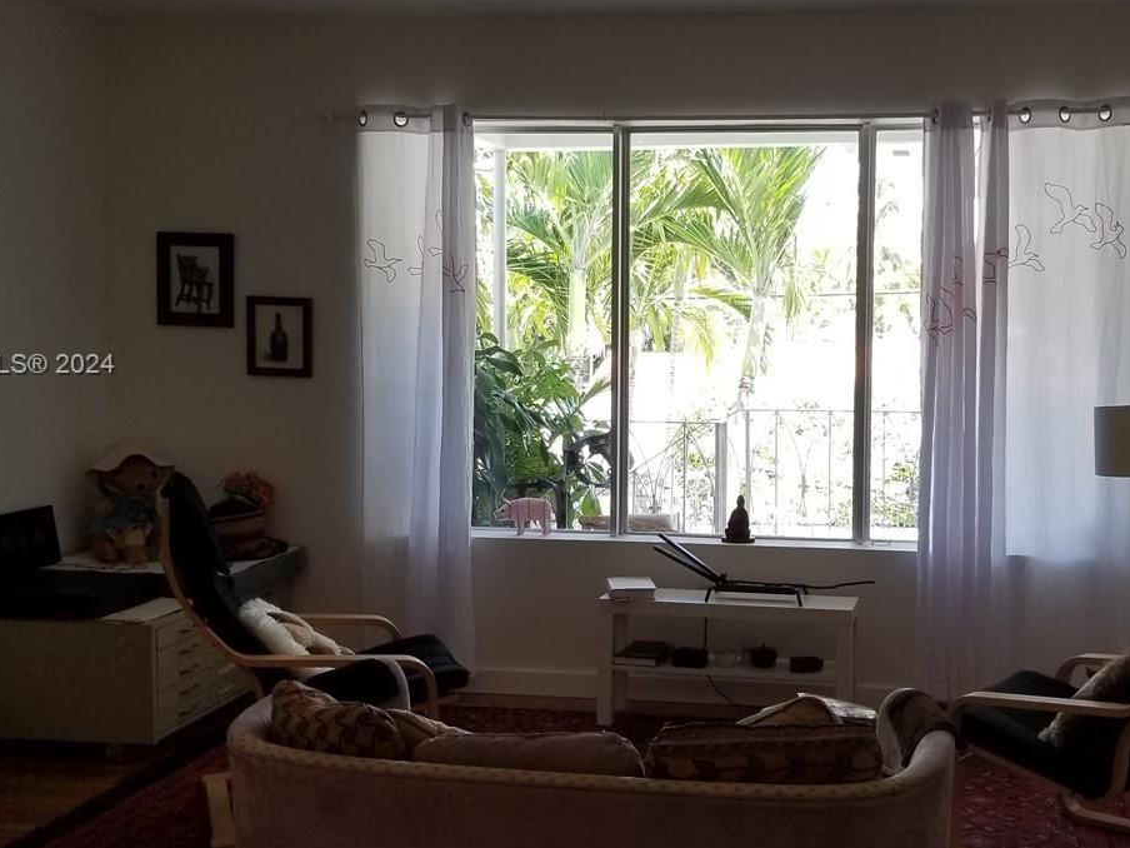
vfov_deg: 31.5
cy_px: 366
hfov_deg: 40.9
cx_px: 715
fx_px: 1502
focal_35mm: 46
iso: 80
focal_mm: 4.25
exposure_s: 1/60
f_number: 1.7
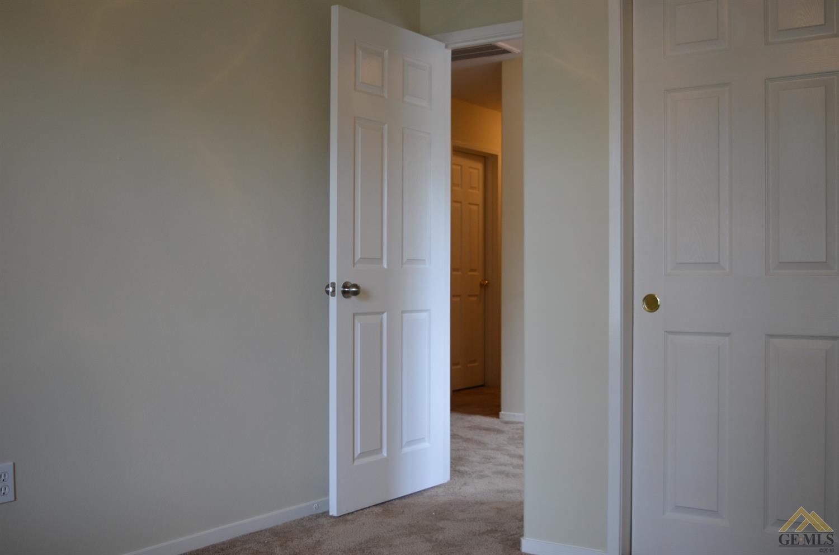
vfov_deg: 32.8
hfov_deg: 48.0
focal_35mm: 40
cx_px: 420
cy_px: 278
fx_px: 941
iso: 400
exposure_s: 1/60
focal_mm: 27
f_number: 4
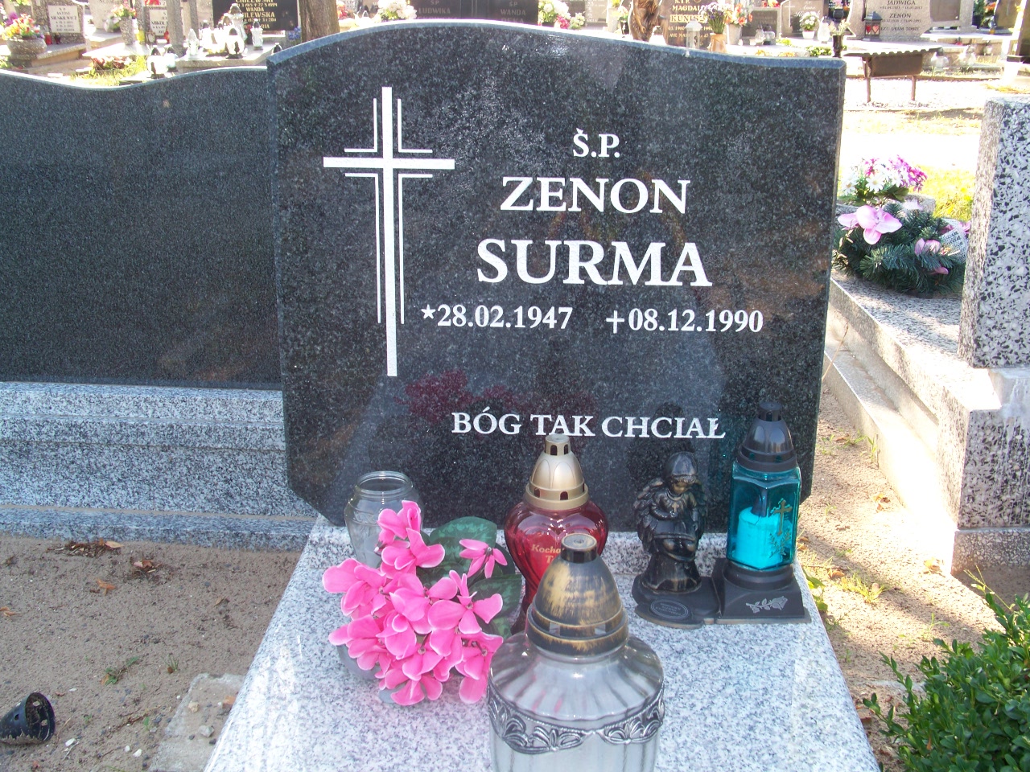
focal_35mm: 37
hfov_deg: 50.1
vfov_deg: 38.7
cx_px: 515
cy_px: 386
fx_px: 1101
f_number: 5.6
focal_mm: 6.75
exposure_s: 1/25
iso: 64
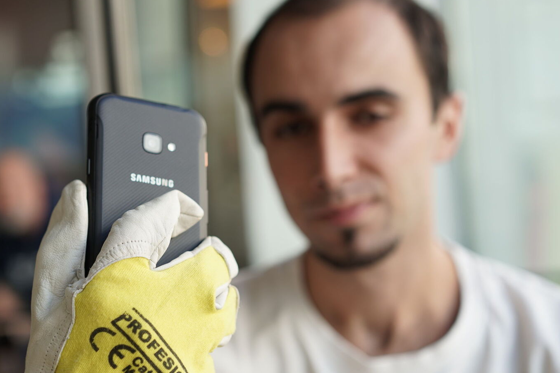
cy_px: 226
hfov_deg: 25.8
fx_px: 1213
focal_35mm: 78
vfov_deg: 17.5
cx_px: 178
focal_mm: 55
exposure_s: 1/125
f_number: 3.2
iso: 125
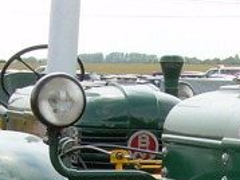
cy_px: 270
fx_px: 1178
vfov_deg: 8.5
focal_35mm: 170
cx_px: 193
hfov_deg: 11.6
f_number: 4.6
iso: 50
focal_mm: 6.3
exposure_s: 1/250
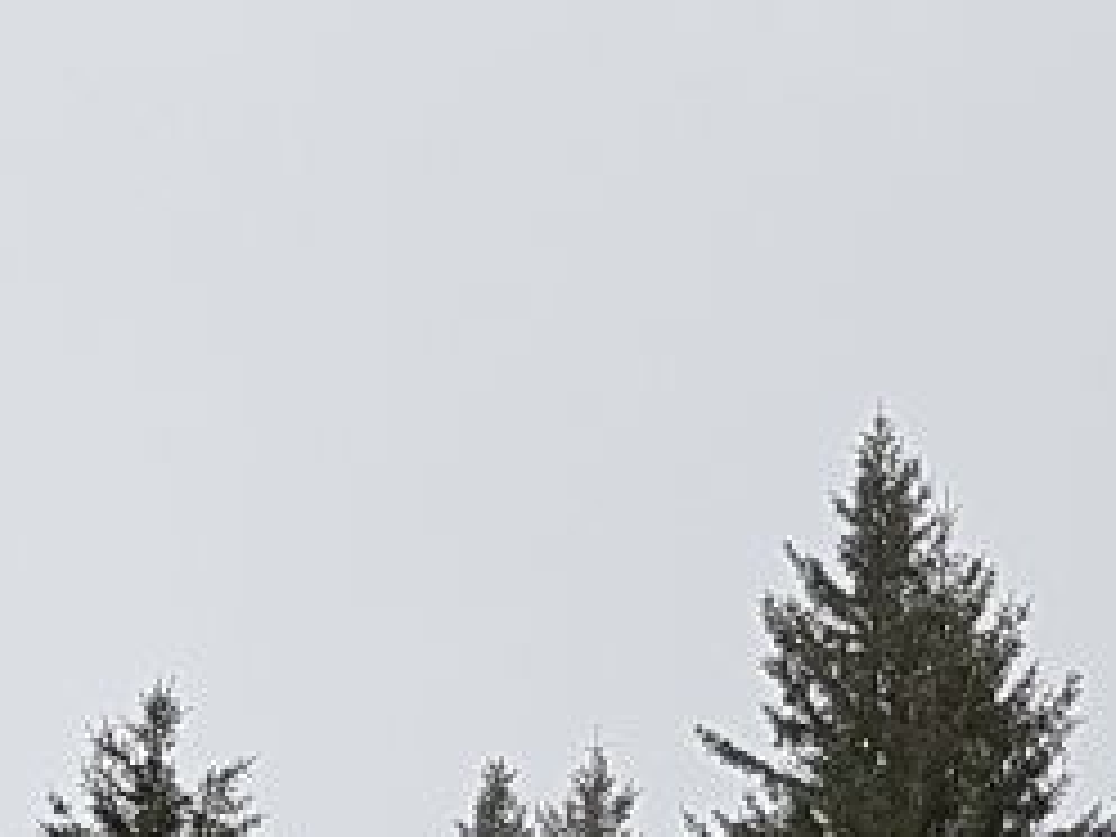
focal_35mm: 168
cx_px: 387
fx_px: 5416
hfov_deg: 11.8
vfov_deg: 7.8
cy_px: 2444
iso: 50
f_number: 1.7
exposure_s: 1/974
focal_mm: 4.2
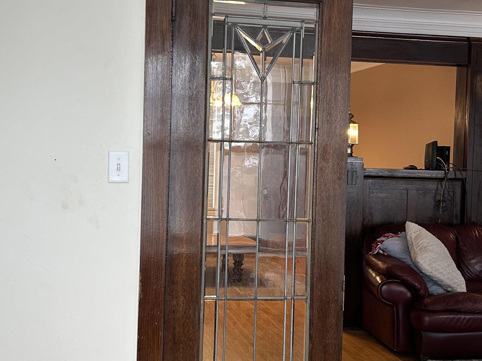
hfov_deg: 36.2
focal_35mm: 53
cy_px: 170
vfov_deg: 27.5
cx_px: 229
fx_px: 738
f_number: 1.5
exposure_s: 1/121
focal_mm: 5.7
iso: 100
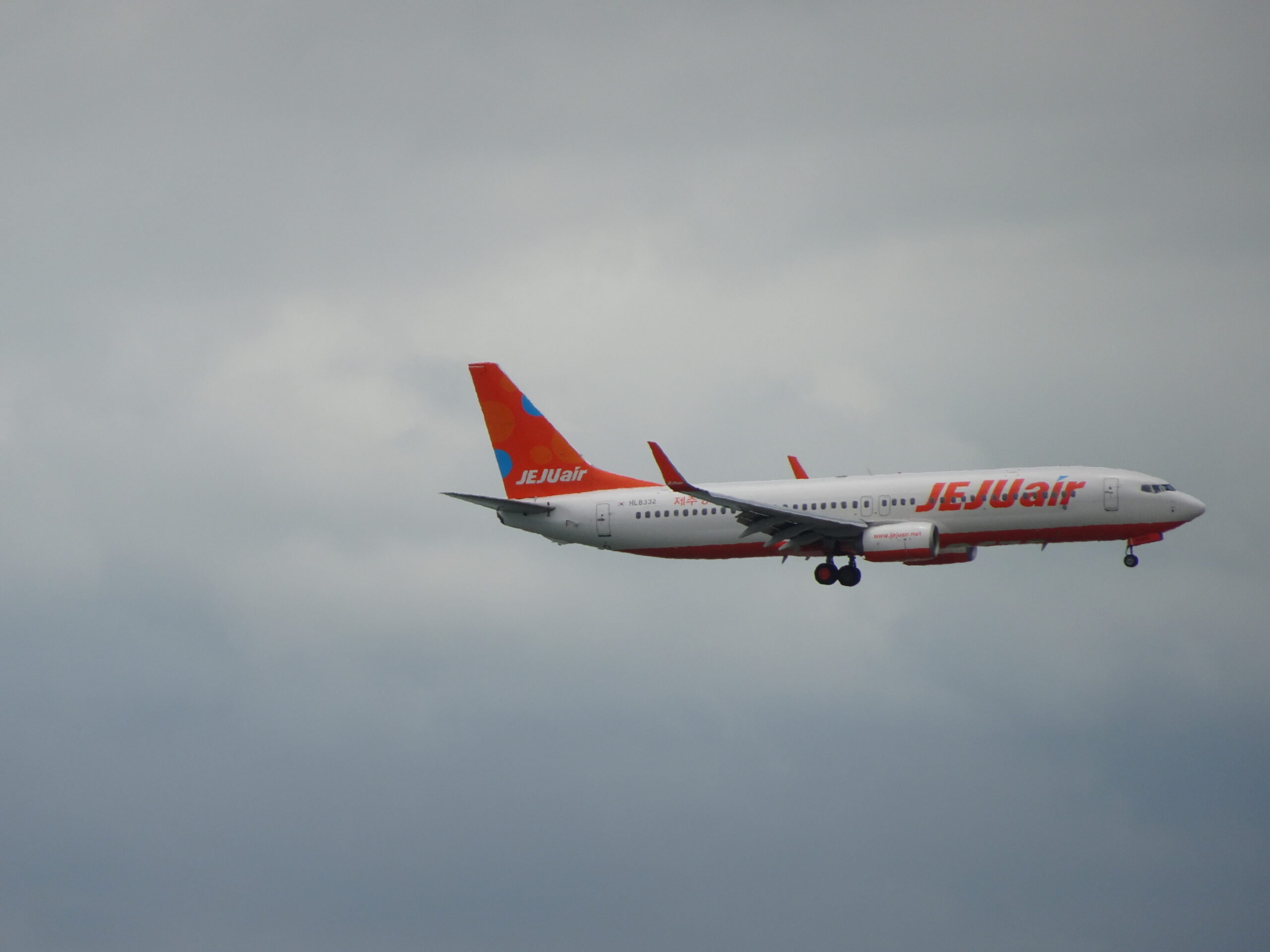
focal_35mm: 542
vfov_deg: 2.7
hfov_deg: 3.7
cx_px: 635
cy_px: 476
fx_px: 19885
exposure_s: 1/800
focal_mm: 92.59
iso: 80
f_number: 6.3
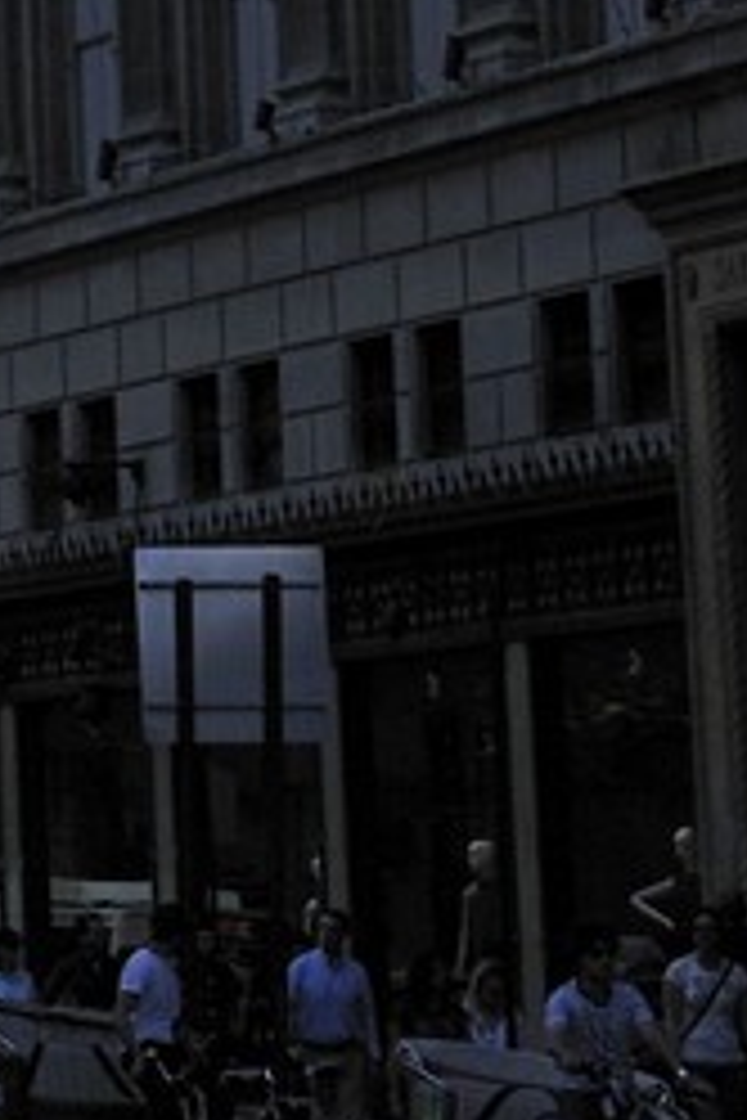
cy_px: -1660
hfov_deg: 4.7
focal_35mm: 283
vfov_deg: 6.8
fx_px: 8808
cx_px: -1296
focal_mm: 44
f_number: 13
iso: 200
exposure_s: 1/160
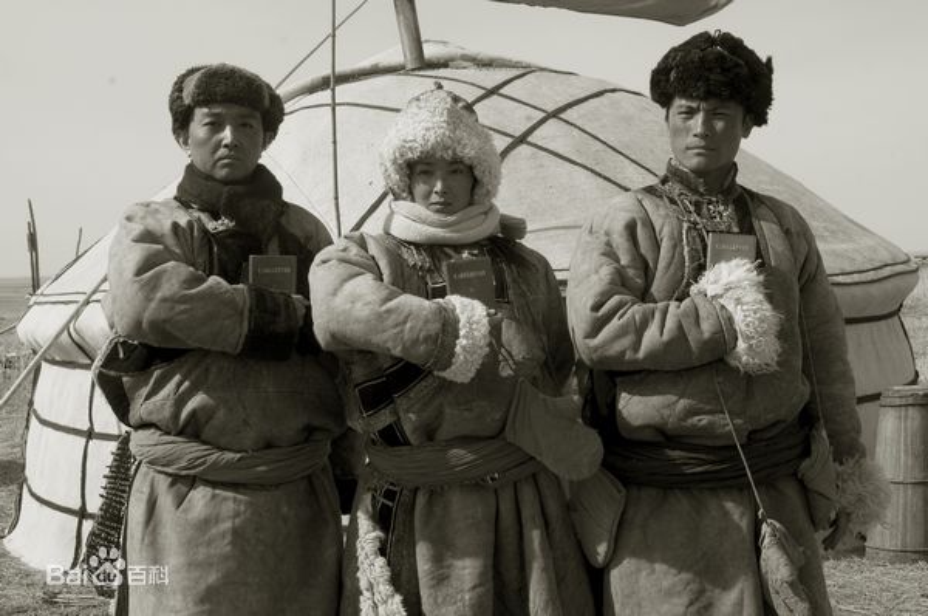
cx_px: 464
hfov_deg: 38.9
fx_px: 1313
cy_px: 308
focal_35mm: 51
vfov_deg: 26.4
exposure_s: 1/200
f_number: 16
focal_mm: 34
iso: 200
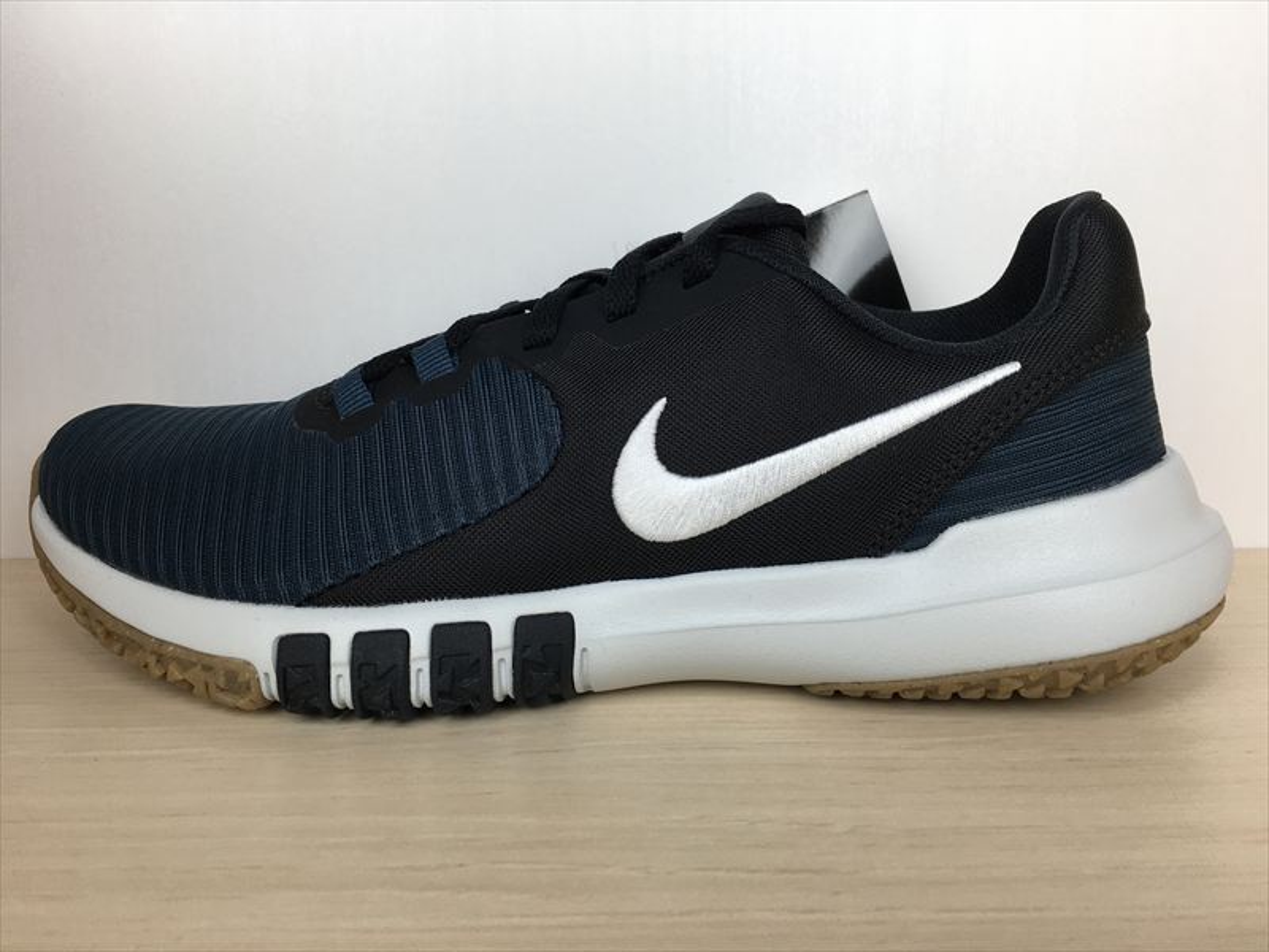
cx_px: 634
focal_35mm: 29
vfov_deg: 48.2
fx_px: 1063
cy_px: 476
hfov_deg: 61.7
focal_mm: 4.15
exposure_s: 1/120
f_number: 2.2
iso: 32
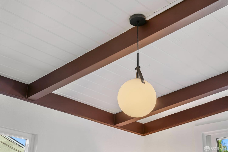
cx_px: 114
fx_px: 336
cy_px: 76
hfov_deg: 37.5
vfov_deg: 25.5
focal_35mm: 53
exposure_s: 1/13
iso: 320
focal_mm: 53
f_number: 11
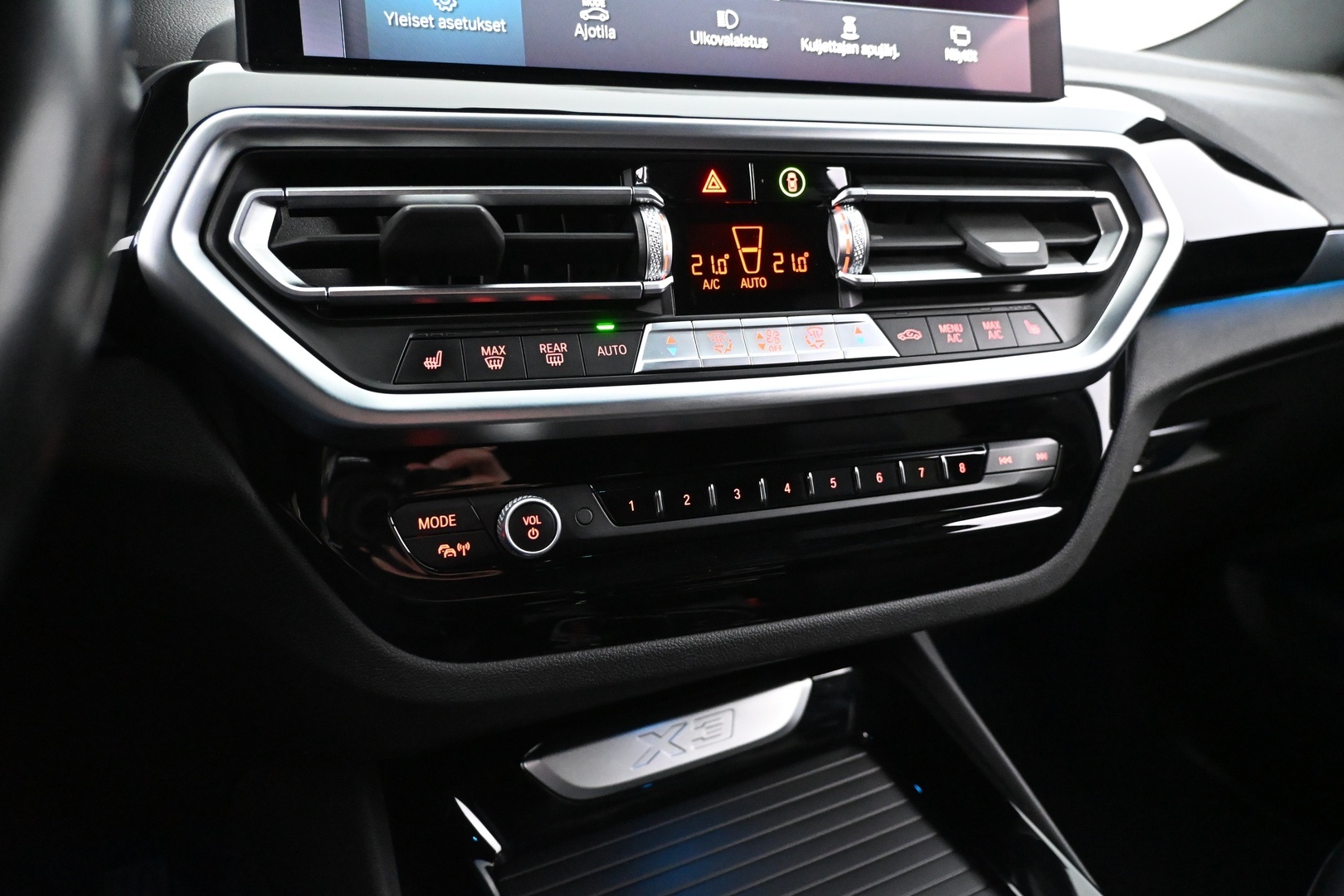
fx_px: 952
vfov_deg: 50.4
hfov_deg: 70.4
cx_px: 672
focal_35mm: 26
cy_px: 448
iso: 7200
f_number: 3.5
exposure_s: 1/25
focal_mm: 17
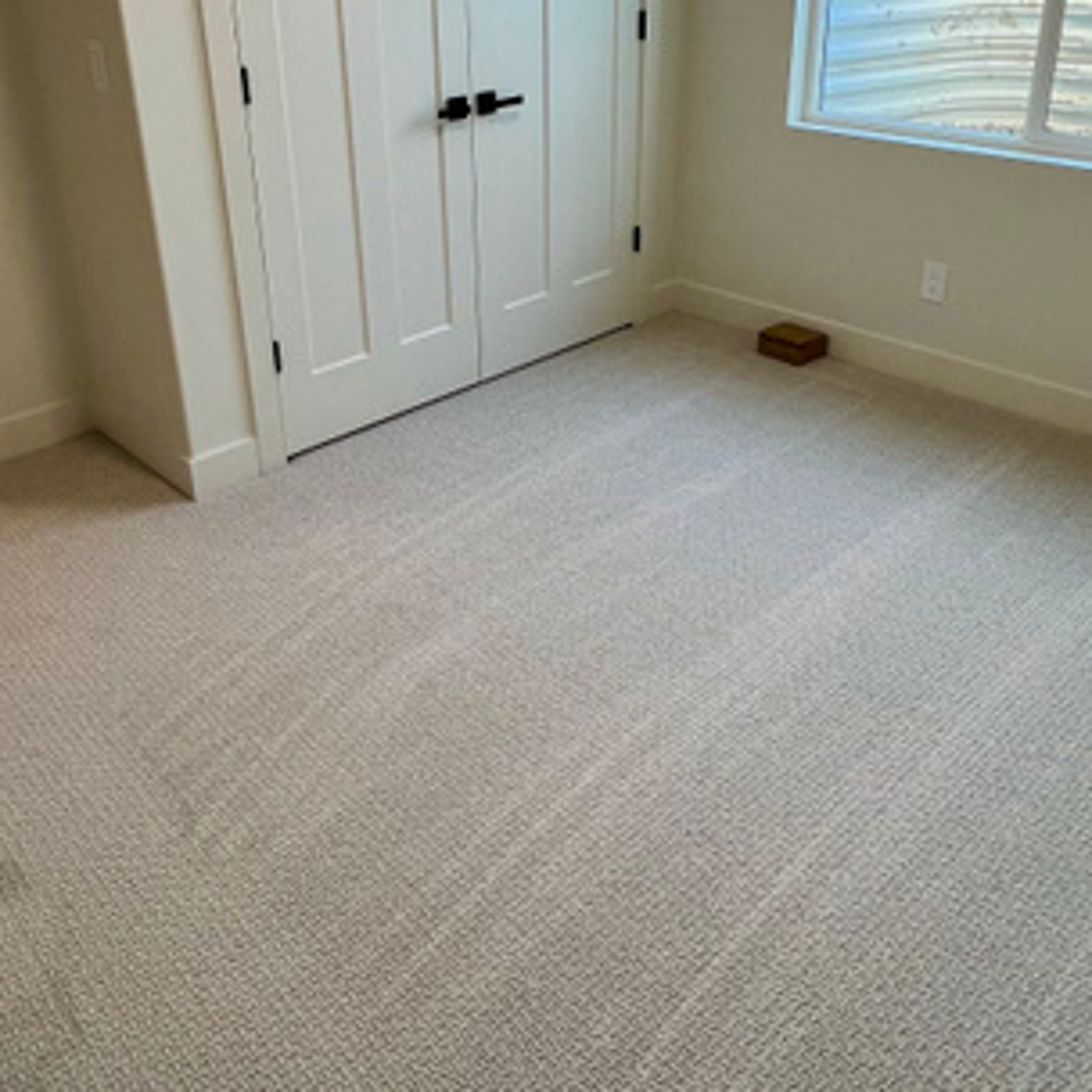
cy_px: 374
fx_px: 1035
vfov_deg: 54.6
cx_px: 471
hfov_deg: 55.4
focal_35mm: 29
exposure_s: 1/120
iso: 100
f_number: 1.8
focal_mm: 1.57
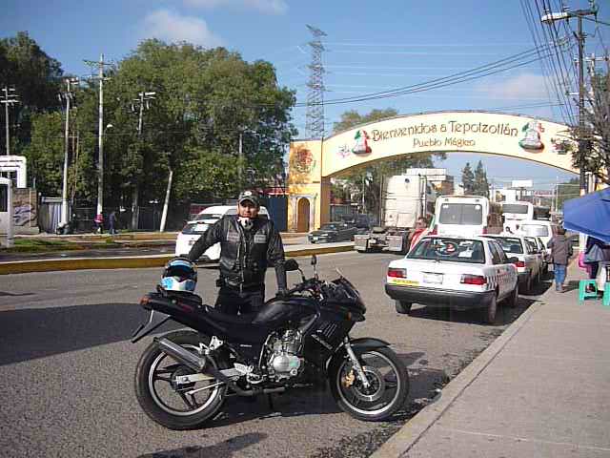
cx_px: 305
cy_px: 229
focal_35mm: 33
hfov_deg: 55.4
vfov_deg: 42.9
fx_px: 582
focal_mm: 5.5
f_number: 8
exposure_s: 1/500
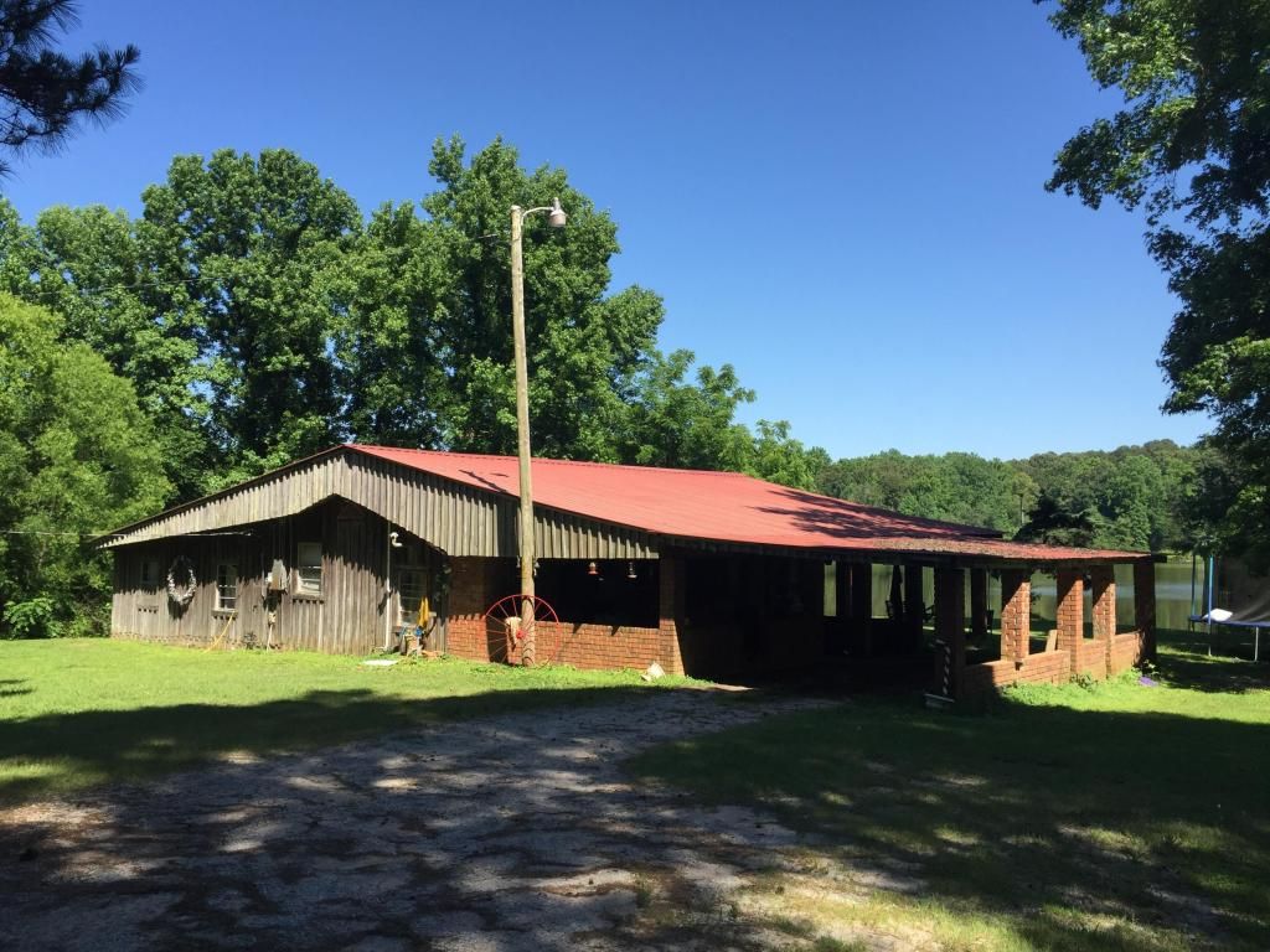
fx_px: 1064
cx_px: 635
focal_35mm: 29
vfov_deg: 48.2
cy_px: 476
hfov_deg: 61.7
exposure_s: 1/1068
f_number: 2.2
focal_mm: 4.15
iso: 32
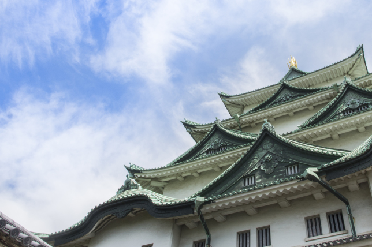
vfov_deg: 37.3
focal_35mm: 35
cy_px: 77
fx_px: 361
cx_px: 233
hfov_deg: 53.9
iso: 100
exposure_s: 1/125
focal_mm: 15
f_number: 14
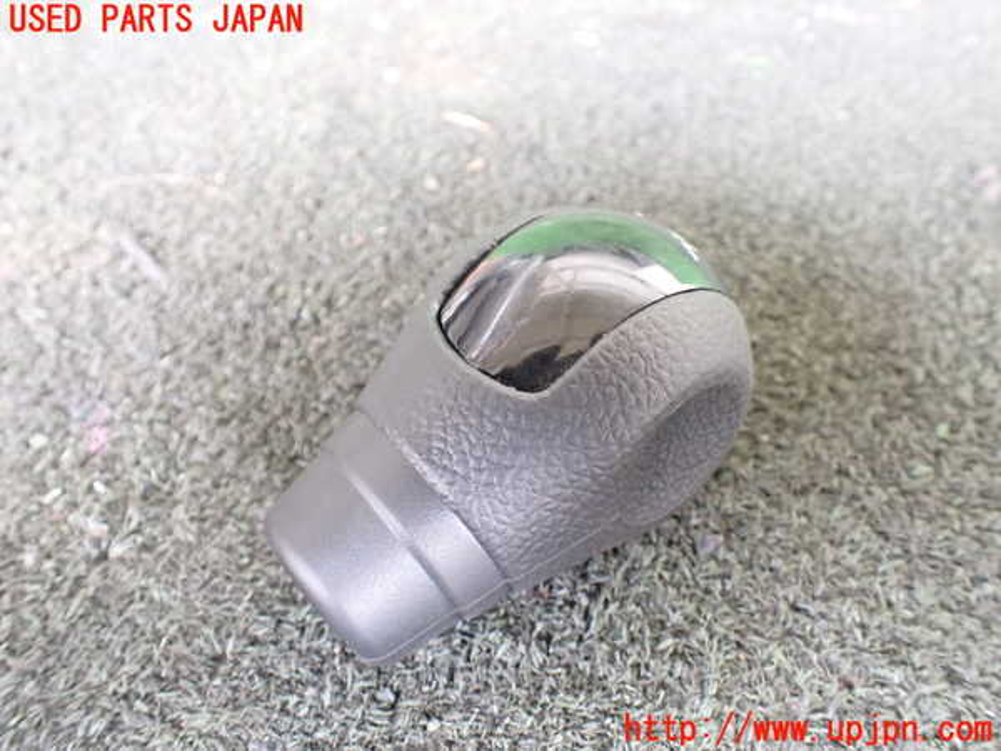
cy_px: 376
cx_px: 500
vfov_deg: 46.8
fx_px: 868
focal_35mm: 30
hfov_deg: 60.0
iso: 800
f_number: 2.3
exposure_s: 1/30
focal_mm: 5.4
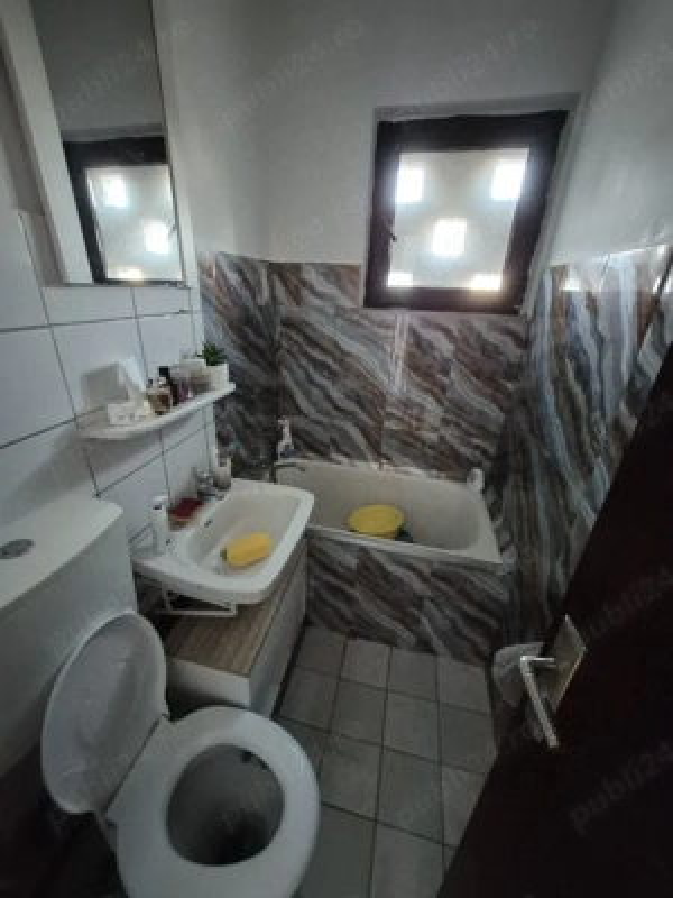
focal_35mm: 13
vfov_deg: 106.2
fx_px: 337
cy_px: 449
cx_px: 336
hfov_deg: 89.9
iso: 2000
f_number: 2.2
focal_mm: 1.74
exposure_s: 1/25
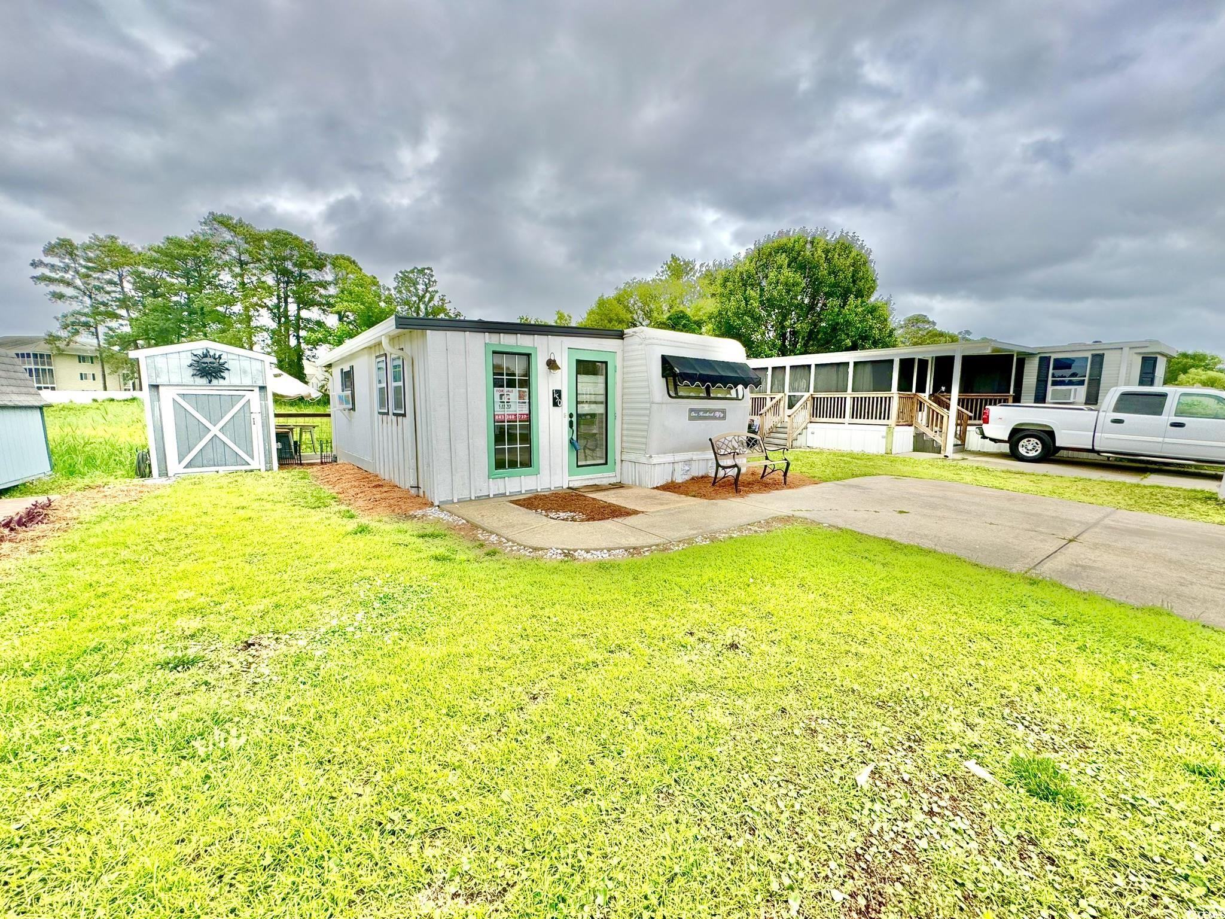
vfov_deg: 85.7
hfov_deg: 102.1
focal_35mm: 14
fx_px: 495
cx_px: 612
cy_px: 460
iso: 40
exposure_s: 1/314
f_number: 2.2
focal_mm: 2.22
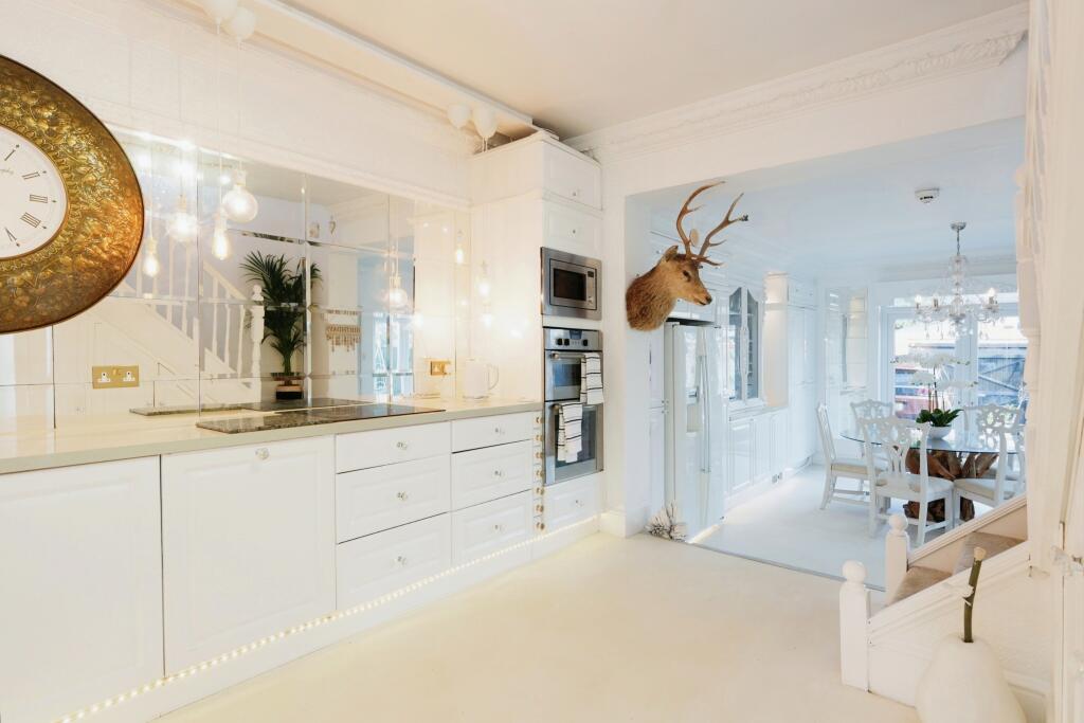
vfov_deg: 63.2
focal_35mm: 20
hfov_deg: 85.4
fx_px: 587
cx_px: 542
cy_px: 362
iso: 400
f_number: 4
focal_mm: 13
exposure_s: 1/100
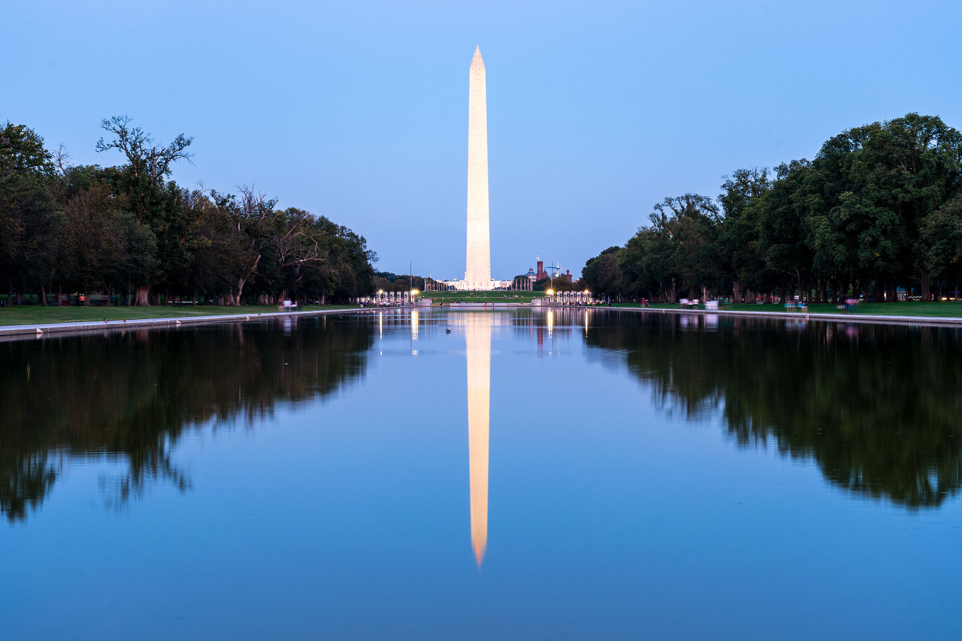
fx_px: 1550
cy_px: 320
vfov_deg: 23.4
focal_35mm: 58
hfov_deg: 34.5
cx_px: 481
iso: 100
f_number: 11
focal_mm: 58
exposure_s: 4
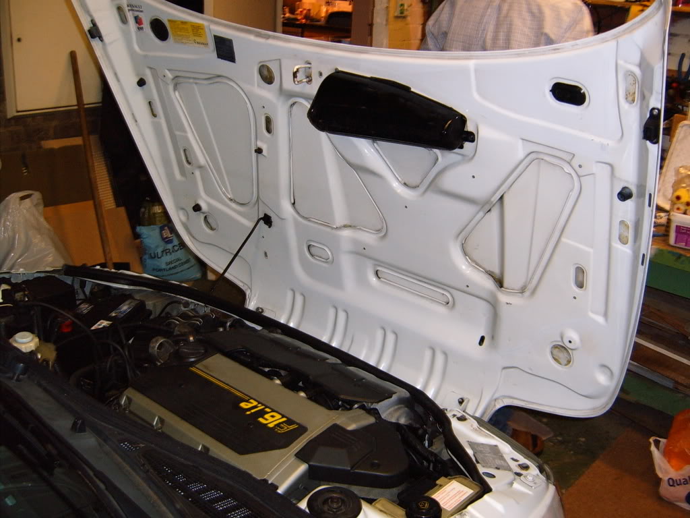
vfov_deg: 37.7
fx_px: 757
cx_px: 345
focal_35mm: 38
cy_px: 259
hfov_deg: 49.0
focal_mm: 5.8
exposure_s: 1/30
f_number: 2.8
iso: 141
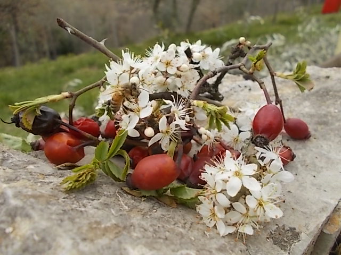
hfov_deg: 67.3
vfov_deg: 53.1
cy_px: 128
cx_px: 170
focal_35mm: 26
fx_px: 256
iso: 80
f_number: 3.2
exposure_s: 1/80
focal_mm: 4.6
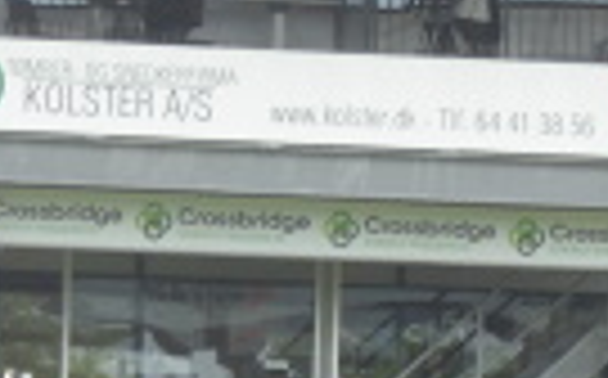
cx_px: 378
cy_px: 630
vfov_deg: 1.5
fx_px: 14679
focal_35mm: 887
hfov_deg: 2.4
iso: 100
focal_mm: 44.8
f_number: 5.6
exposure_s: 1/80
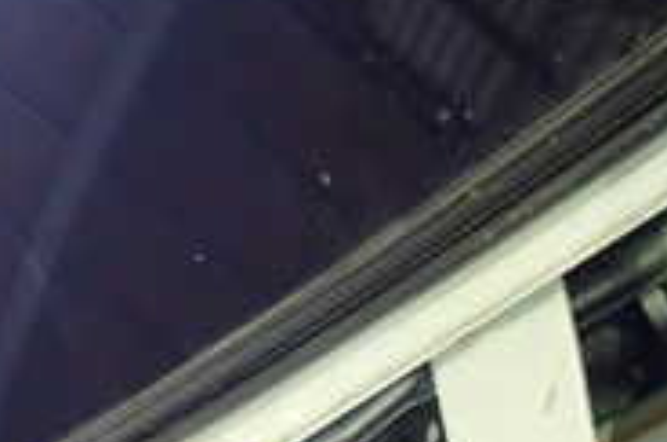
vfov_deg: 15.7
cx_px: 750
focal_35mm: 85
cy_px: 442
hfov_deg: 22.5
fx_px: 1572
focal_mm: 4.5
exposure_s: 1/30
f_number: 2
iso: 800
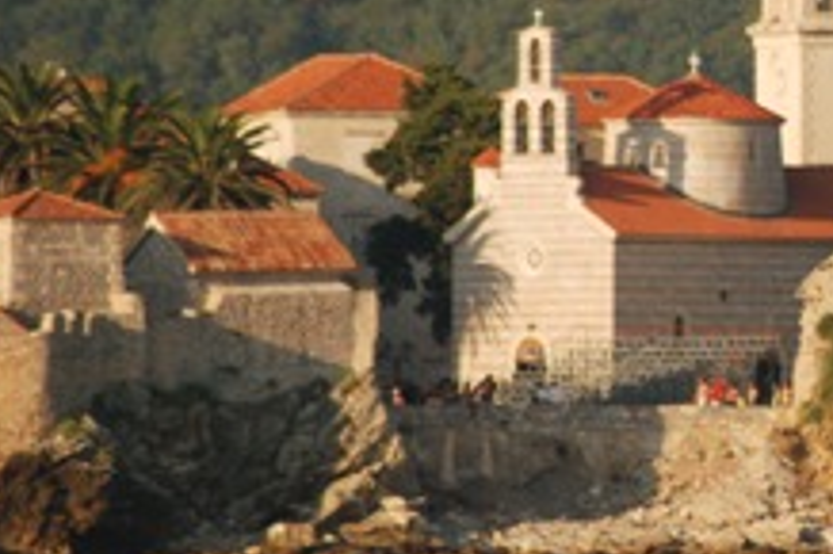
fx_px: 26311
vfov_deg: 1.2
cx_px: 932
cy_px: 118
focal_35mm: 1138
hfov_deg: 1.8
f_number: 5.6
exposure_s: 1/2000
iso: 500
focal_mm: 300
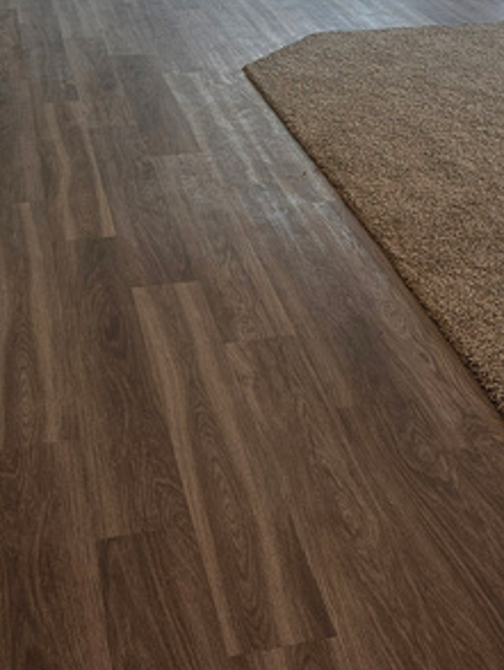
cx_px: 265
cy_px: -68
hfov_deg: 24.4
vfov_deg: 29.1
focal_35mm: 60
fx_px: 1163
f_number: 1.8
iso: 32
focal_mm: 5.4
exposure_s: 1/120
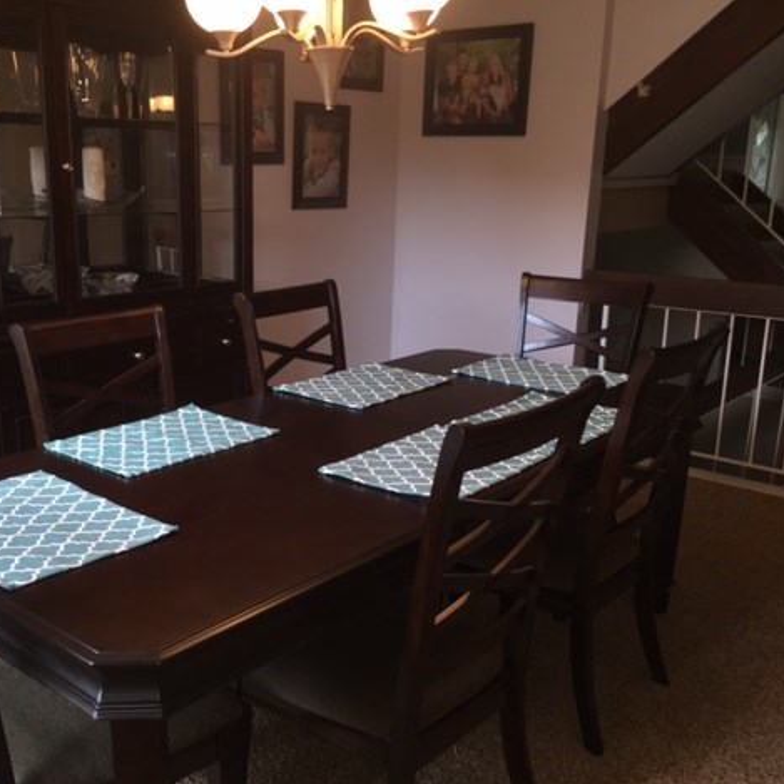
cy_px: 400
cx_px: 309
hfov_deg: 46.9
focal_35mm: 35
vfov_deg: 47.2
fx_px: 897
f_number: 2.2
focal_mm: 4.15
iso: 40
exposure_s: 1/30
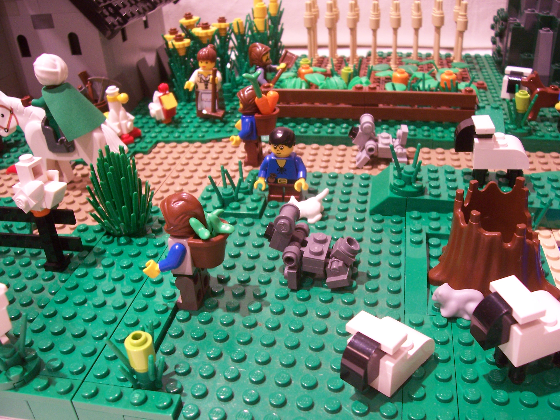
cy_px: 210
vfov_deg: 41.8
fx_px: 550
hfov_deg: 54.0
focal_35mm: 34
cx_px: 280
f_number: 2.7
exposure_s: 1/15
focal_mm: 5.6
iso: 160
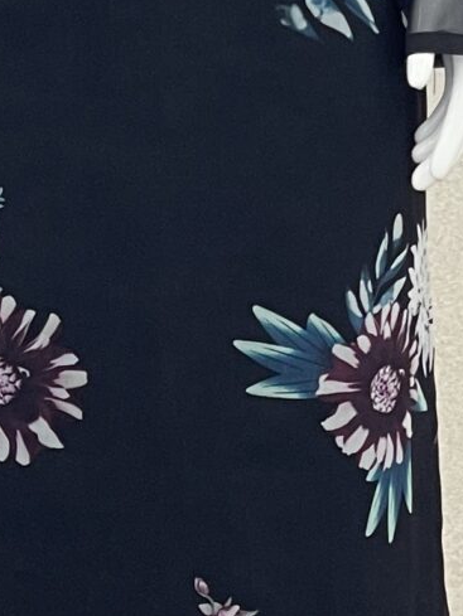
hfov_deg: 4.4
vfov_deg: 5.9
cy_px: 86
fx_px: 5972
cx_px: 105
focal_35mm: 335
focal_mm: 7.5
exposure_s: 1/100
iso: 80
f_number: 2.2
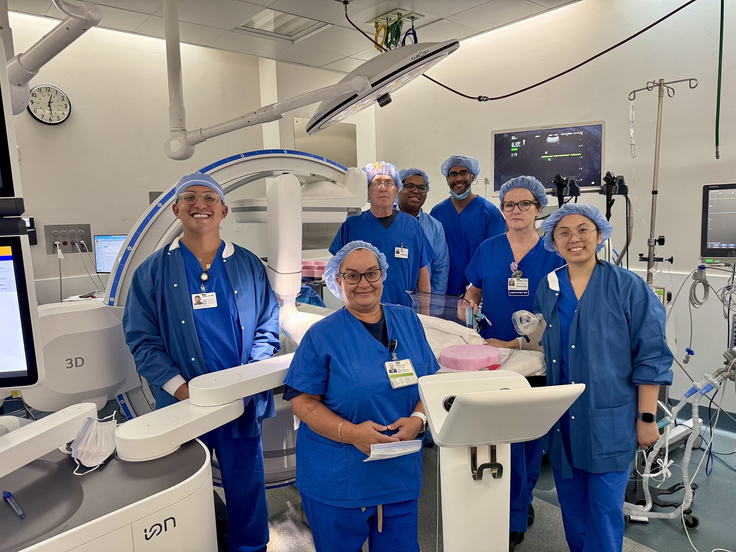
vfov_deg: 56.8
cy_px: 276
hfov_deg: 71.6
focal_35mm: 24
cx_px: 368
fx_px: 510
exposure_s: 1/60
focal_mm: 6.76
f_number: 1.78
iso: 250
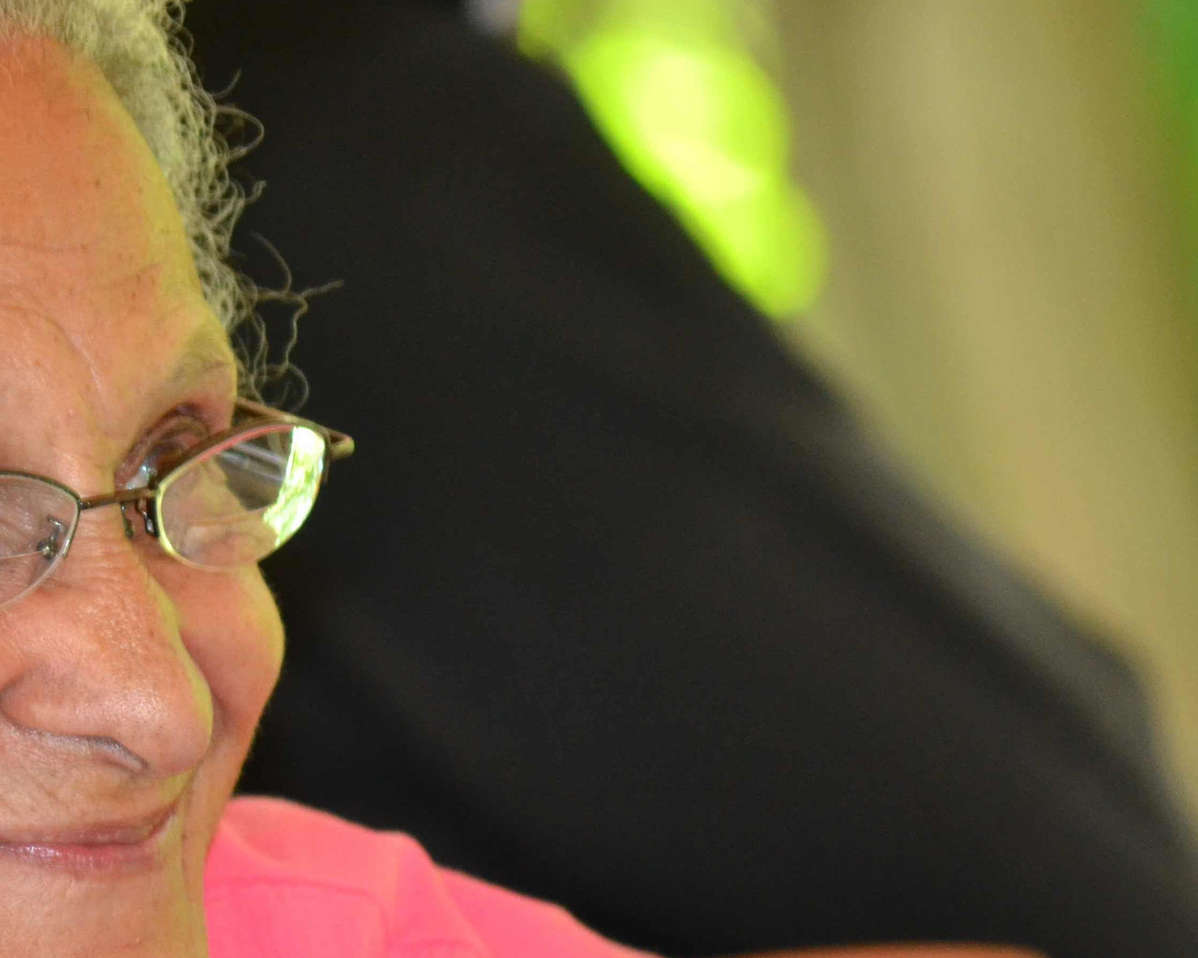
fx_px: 16414
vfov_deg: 3.3
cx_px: 266
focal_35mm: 463
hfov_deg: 4.2
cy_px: 541
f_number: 5.3
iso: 1600
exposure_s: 1/60
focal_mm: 160
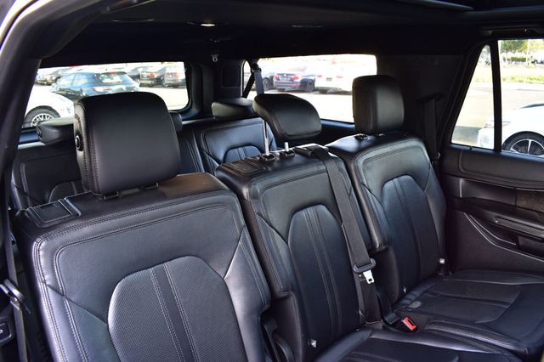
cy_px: 181
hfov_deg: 67.4
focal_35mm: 27
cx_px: 272
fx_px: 408
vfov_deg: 47.9
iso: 500
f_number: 6.3
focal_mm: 18
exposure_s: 1/15
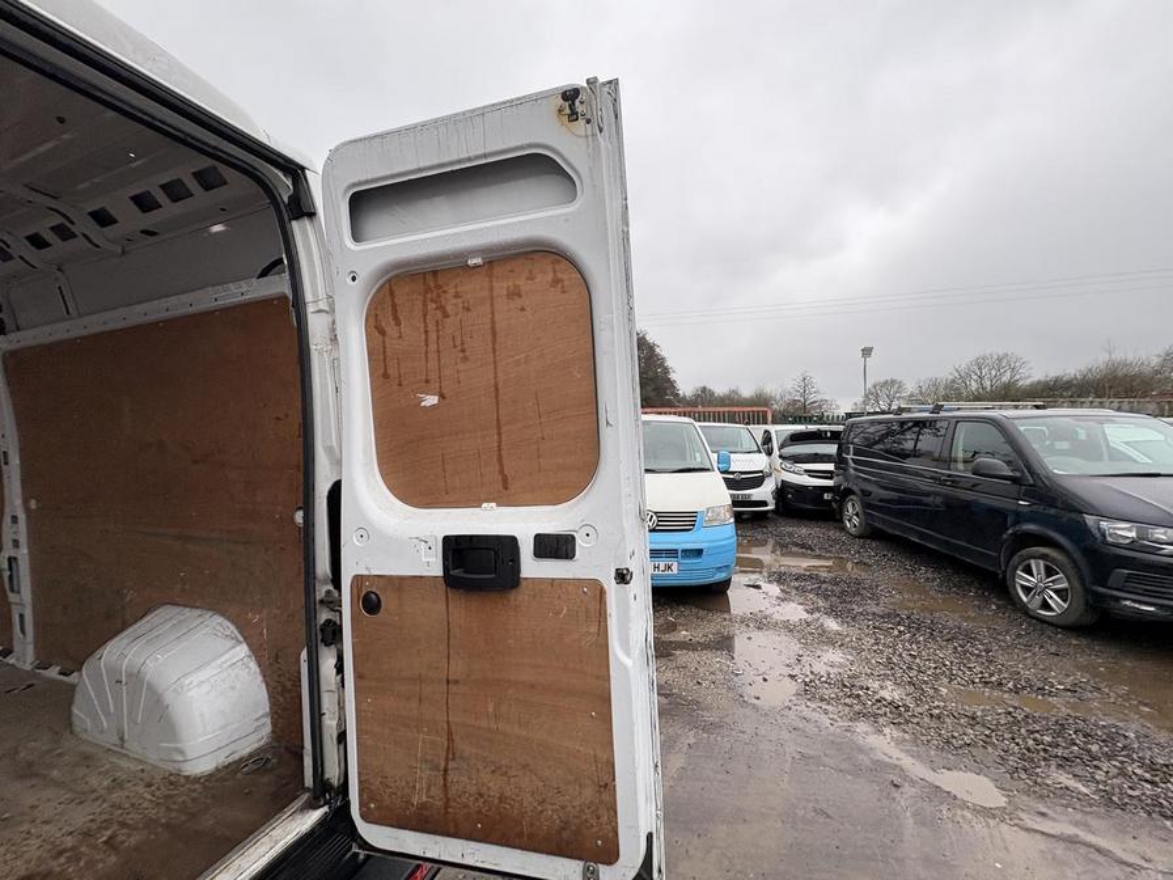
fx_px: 474
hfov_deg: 102.1
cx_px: 586
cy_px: 440
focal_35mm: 14
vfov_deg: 85.7
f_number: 2.2
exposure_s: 1/190
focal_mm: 2.22
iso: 40
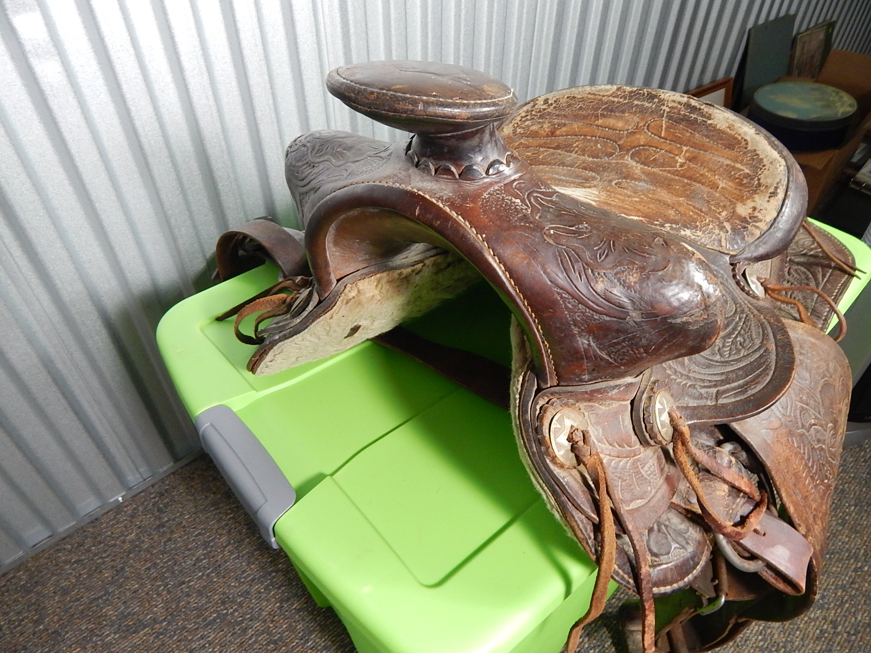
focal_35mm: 22
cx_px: 436
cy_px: 326
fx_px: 554
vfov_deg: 61.1
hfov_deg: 76.4
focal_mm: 4
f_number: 3
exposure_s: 1/30
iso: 360
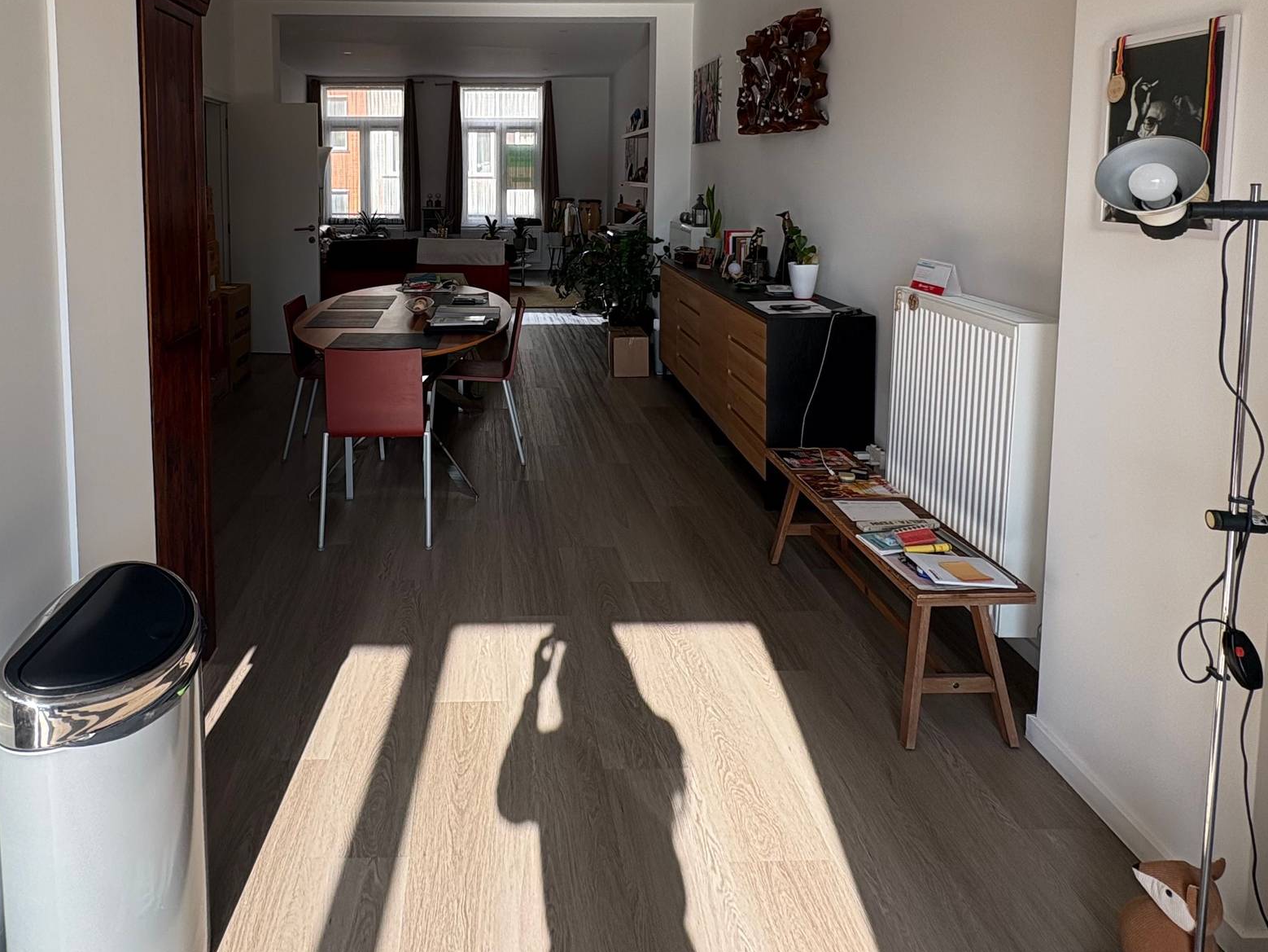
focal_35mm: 23
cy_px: 239
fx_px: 843
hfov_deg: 73.0
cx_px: 501
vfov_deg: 56.0
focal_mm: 2.22
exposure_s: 1/188
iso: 64
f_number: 2.2
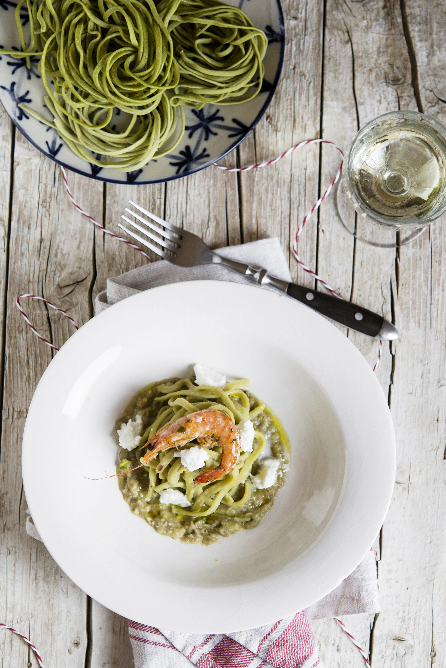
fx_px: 1672
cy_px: 334
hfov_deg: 15.2
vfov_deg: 22.6
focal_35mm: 90
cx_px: 223
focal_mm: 60
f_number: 5
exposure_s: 1/160
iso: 100
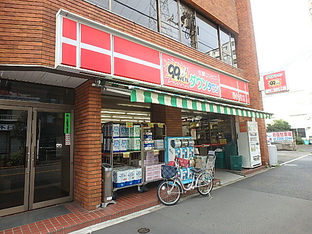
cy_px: 117
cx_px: 156
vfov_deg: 63.4
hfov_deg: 79.0
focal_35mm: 21
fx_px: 189
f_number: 3.5
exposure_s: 1/125
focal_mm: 3.7
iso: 125
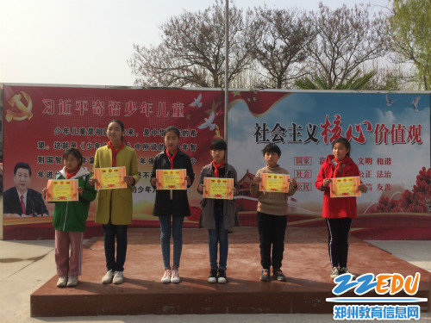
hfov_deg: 61.7
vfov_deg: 48.2
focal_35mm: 29
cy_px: 162
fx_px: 361
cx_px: 216
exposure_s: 1/2415
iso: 32
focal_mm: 4.15
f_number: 2.2
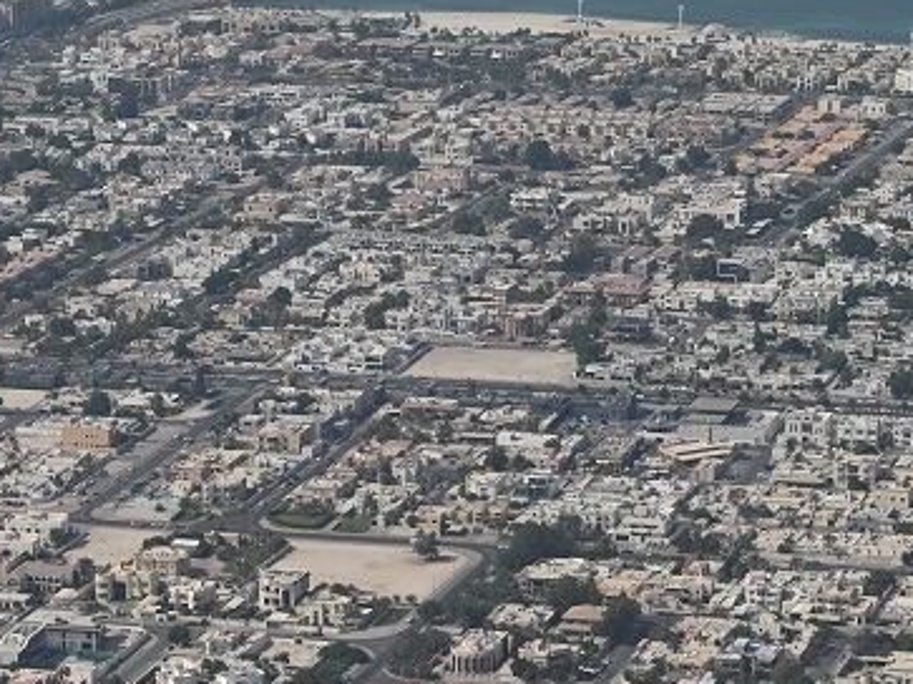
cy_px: 123
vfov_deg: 7.8
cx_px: 199
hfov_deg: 10.4
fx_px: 4983
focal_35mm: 189
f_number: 8
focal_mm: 75
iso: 100
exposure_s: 1/800
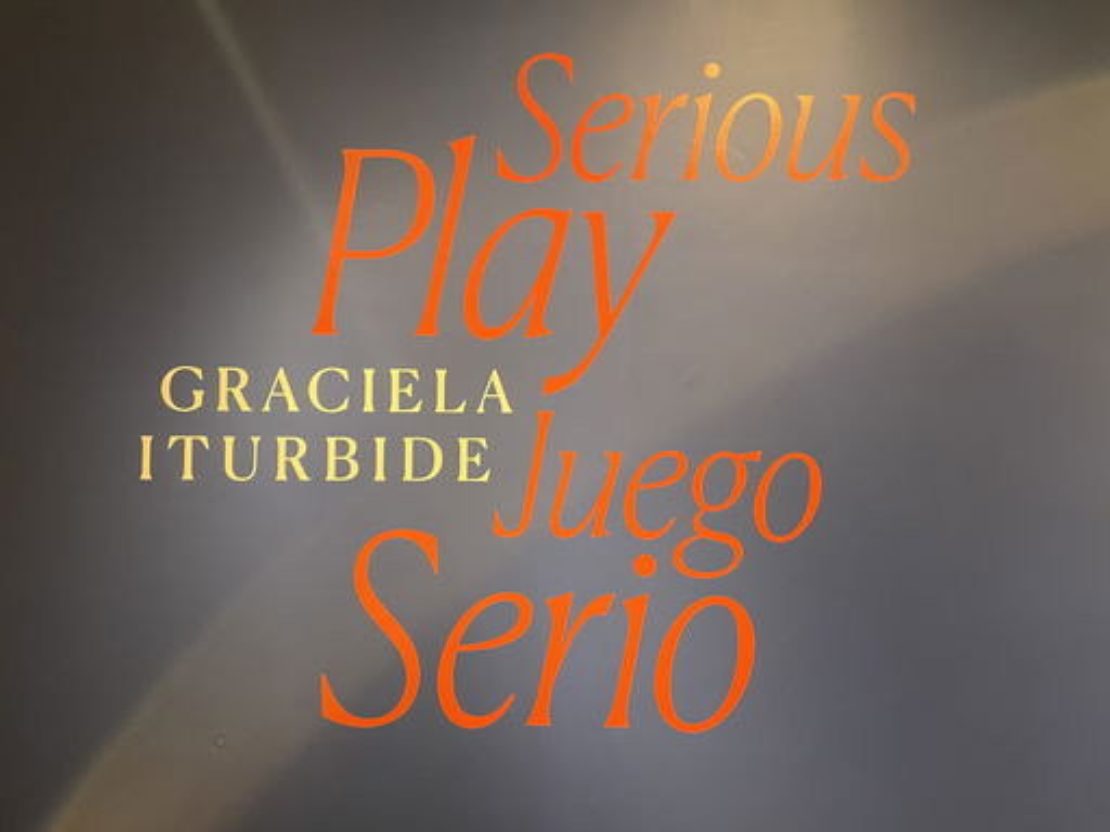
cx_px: 555
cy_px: 416
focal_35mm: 26
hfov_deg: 67.3
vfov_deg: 53.1
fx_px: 834
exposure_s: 1/30
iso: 500
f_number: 1.6
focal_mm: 4.2
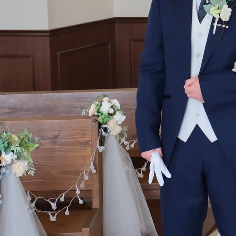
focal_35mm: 143
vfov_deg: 12.2
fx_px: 1103
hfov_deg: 12.0
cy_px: 51
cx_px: 252
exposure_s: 1/125
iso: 1600
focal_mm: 47.6
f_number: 5.6
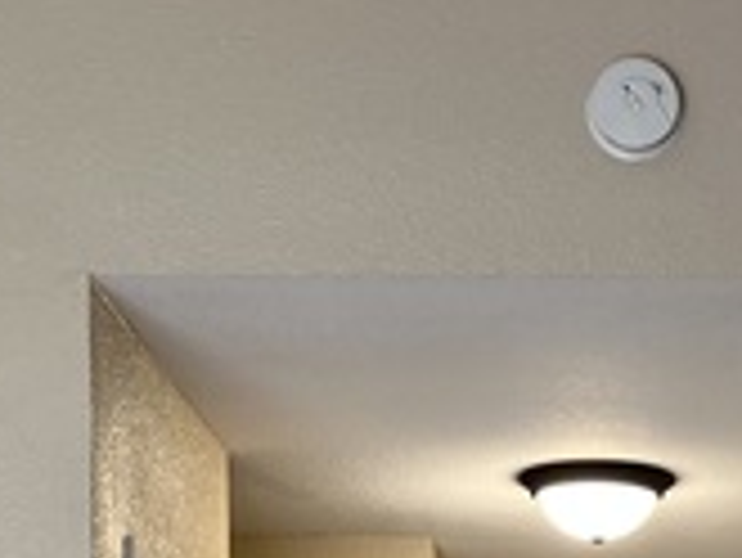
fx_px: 2167
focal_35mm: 101
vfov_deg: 13.1
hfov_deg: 19.1
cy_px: 1035
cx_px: 652
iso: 80
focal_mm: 5.1
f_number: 1.6
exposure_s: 1/60
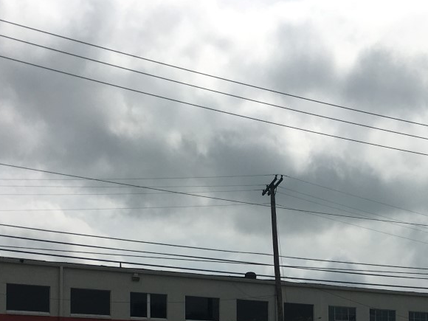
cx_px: 298
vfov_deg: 19.5
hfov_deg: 26.8
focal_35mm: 72
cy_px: 360
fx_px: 890
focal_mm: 4.15
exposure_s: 1/5495
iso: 25
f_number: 2.2
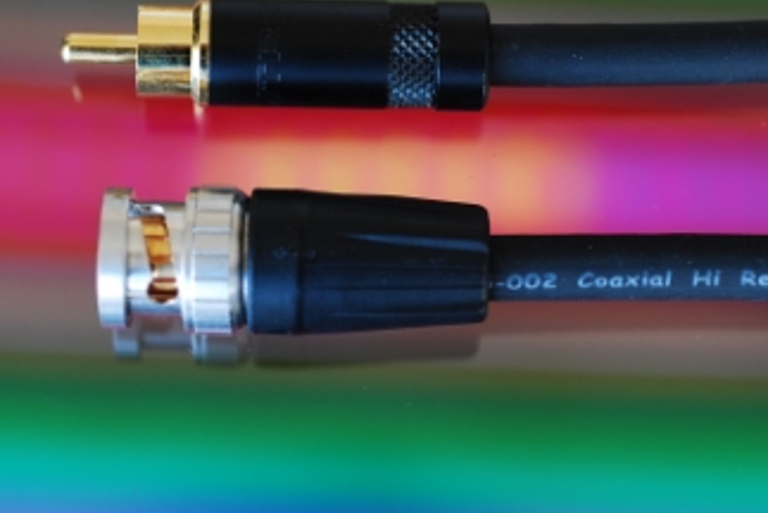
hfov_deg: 16.4
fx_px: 2669
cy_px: 173
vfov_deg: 11.0
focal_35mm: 125
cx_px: 314
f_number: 5.6
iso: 100
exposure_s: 1/5
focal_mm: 60
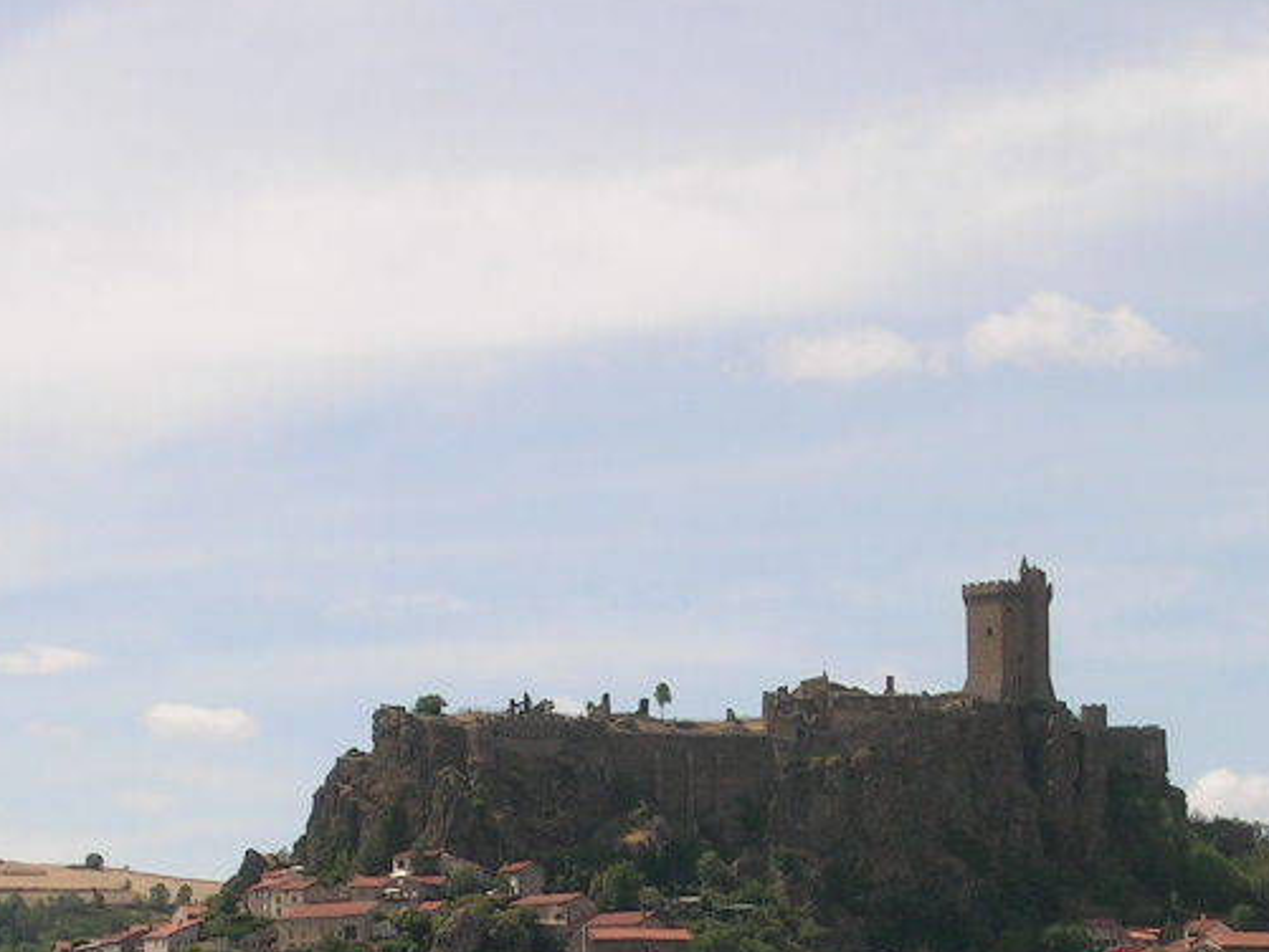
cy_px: 798
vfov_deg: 7.7
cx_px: 679
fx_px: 7040
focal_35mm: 192
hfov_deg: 10.3
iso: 50
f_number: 7.5
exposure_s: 1/264
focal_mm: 14.2
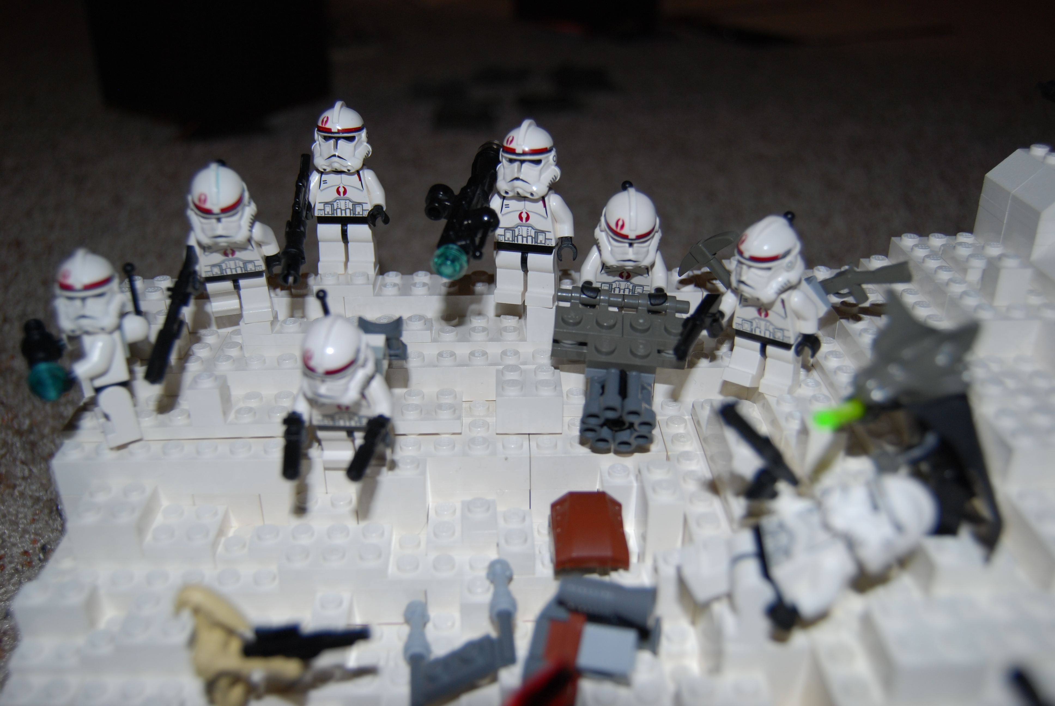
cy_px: 353
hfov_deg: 55.0
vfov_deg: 38.5
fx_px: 1012
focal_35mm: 34
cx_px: 528
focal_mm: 23
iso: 180
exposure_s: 1/60
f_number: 3.8
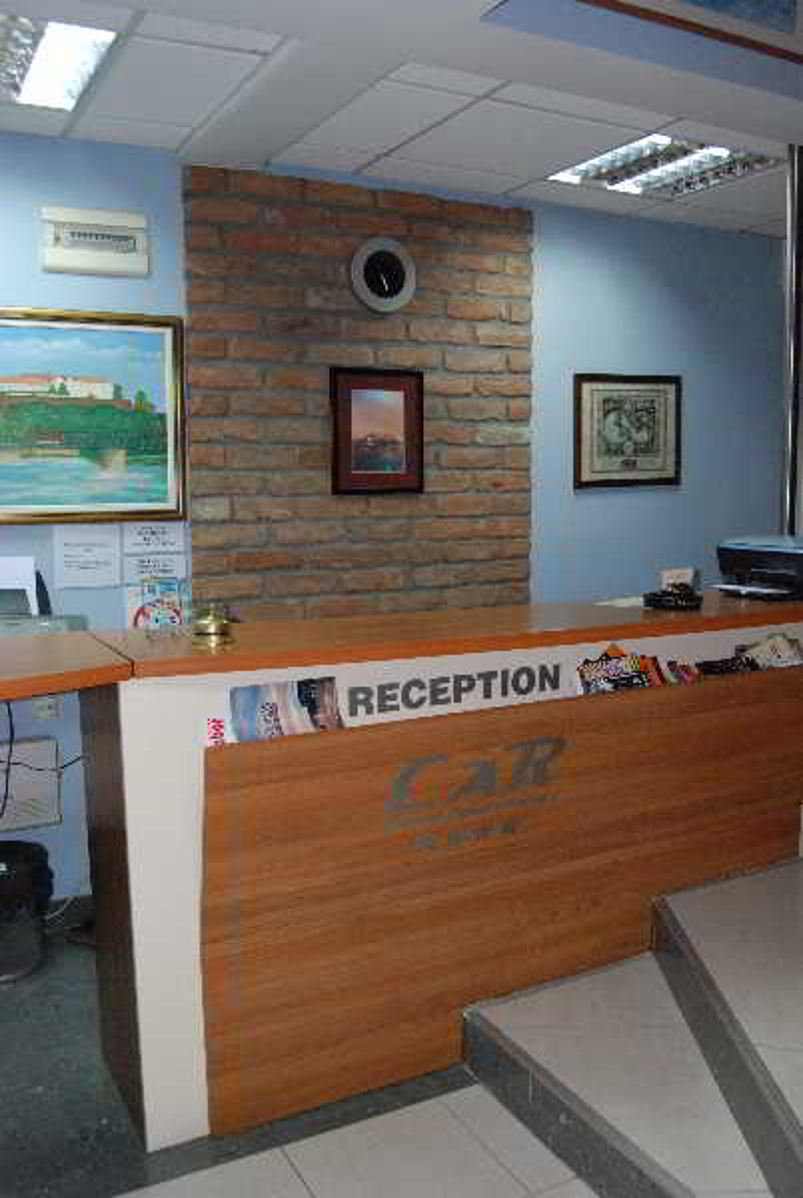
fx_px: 1000
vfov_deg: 61.9
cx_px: 402
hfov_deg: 43.7
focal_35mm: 30
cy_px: 599
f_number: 5.6
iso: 1600
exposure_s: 1/60
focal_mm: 20
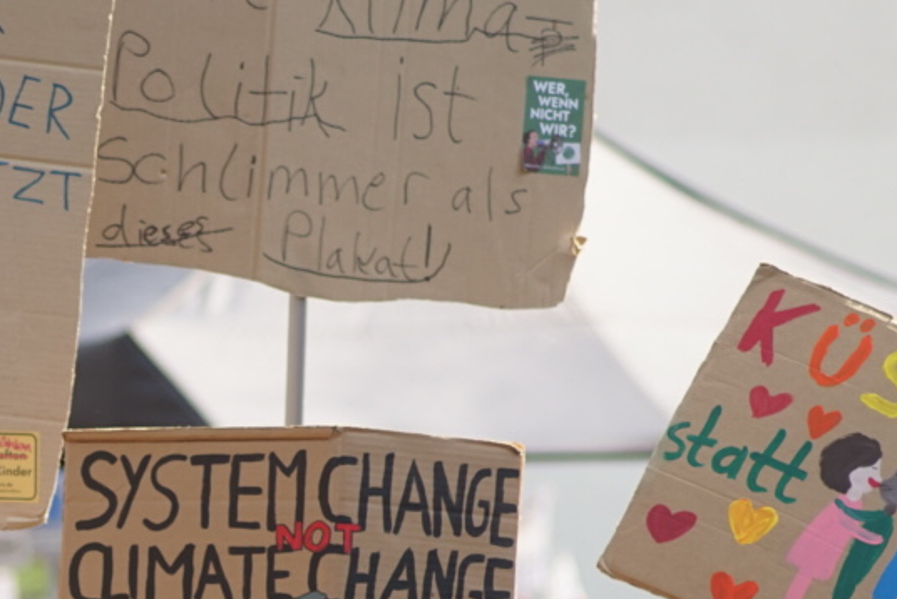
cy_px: 611
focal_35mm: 392
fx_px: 9772
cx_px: 72
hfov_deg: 5.2
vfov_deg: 3.5
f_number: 4.5
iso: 400
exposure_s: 1/640
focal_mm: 130
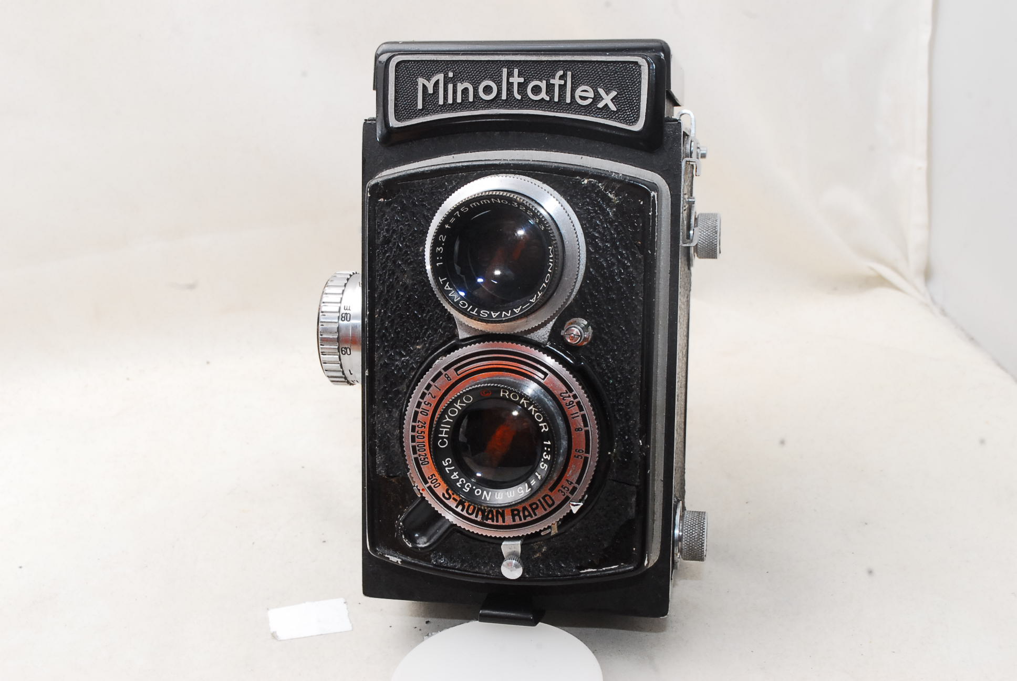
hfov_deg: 41.1
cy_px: 340
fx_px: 1358
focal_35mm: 48
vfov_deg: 28.2
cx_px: 508
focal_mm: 32
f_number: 13
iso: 640
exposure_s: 1/125
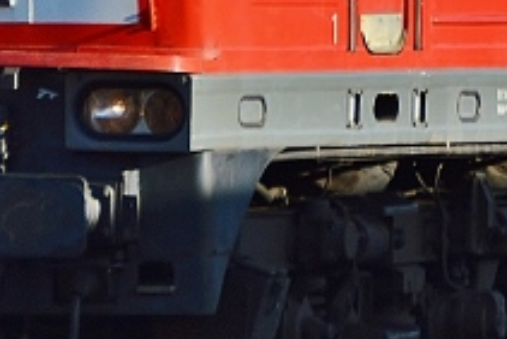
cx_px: 493
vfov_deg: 1.4
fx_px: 14332
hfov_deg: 2.0
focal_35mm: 1017
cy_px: -191
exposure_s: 1/500
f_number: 6
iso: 125
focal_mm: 140
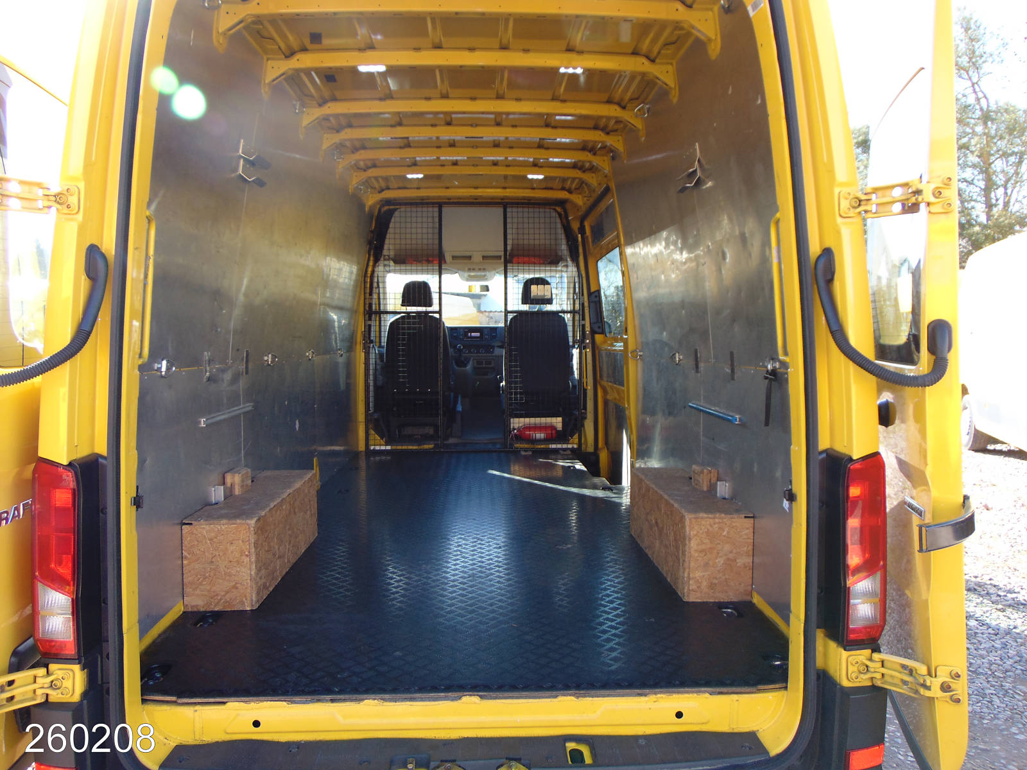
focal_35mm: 25
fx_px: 742
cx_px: 514
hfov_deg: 69.4
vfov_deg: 54.9
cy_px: 385
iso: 80
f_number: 3
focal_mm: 4.5
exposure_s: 1/100
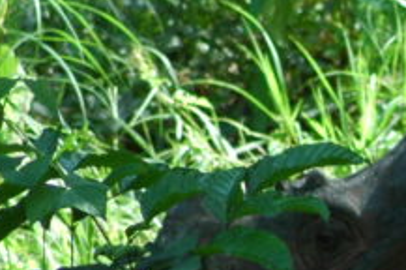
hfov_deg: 2.1
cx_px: 775
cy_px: 376
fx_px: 11093
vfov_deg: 1.4
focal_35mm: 985
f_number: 7.1
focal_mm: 155
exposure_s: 1/125
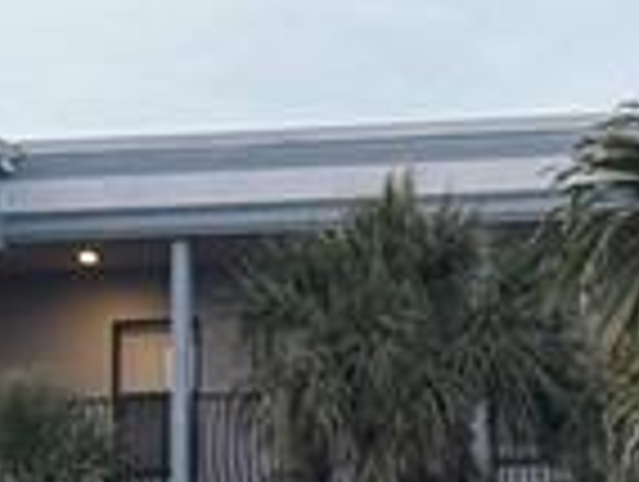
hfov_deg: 5.7
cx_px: 968
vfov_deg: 4.3
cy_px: 928
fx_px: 6379
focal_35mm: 345
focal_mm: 6.76
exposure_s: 1/82
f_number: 1.78
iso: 100
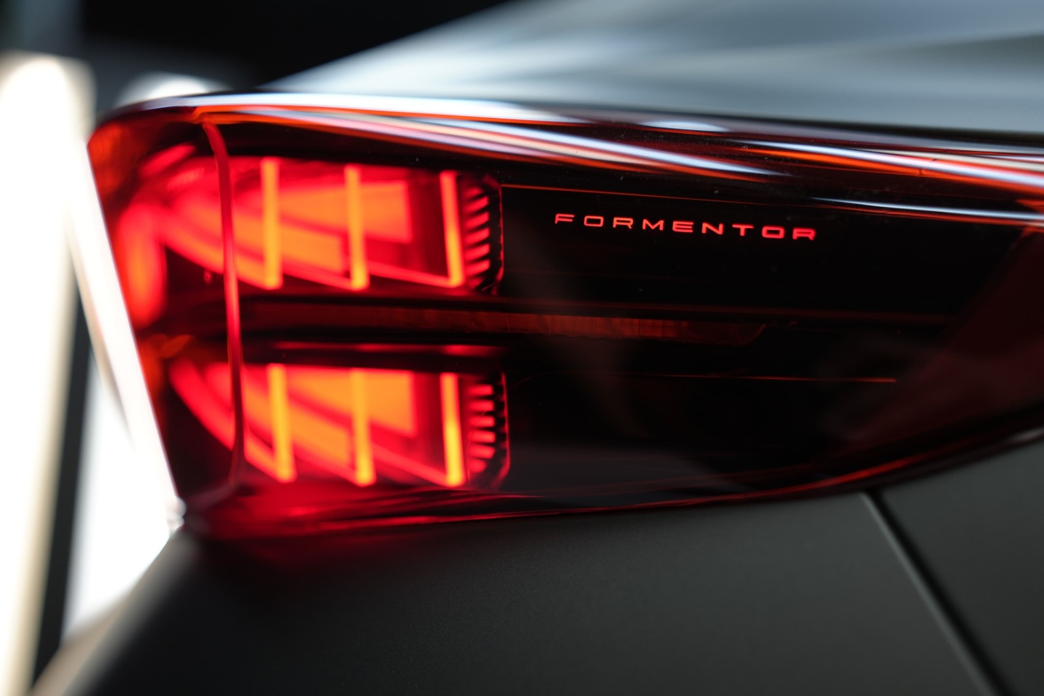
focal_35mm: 35
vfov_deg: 37.9
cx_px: 522
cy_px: 348
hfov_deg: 54.4
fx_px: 1015
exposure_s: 1/500
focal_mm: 35
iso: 200
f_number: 1.4
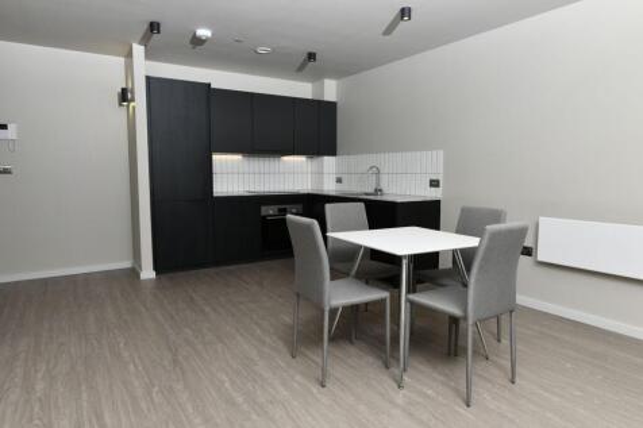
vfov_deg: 57.2
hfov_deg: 78.6
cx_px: 322
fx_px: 393
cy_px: 214
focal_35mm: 22
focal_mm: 19
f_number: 9
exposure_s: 1/125
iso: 500
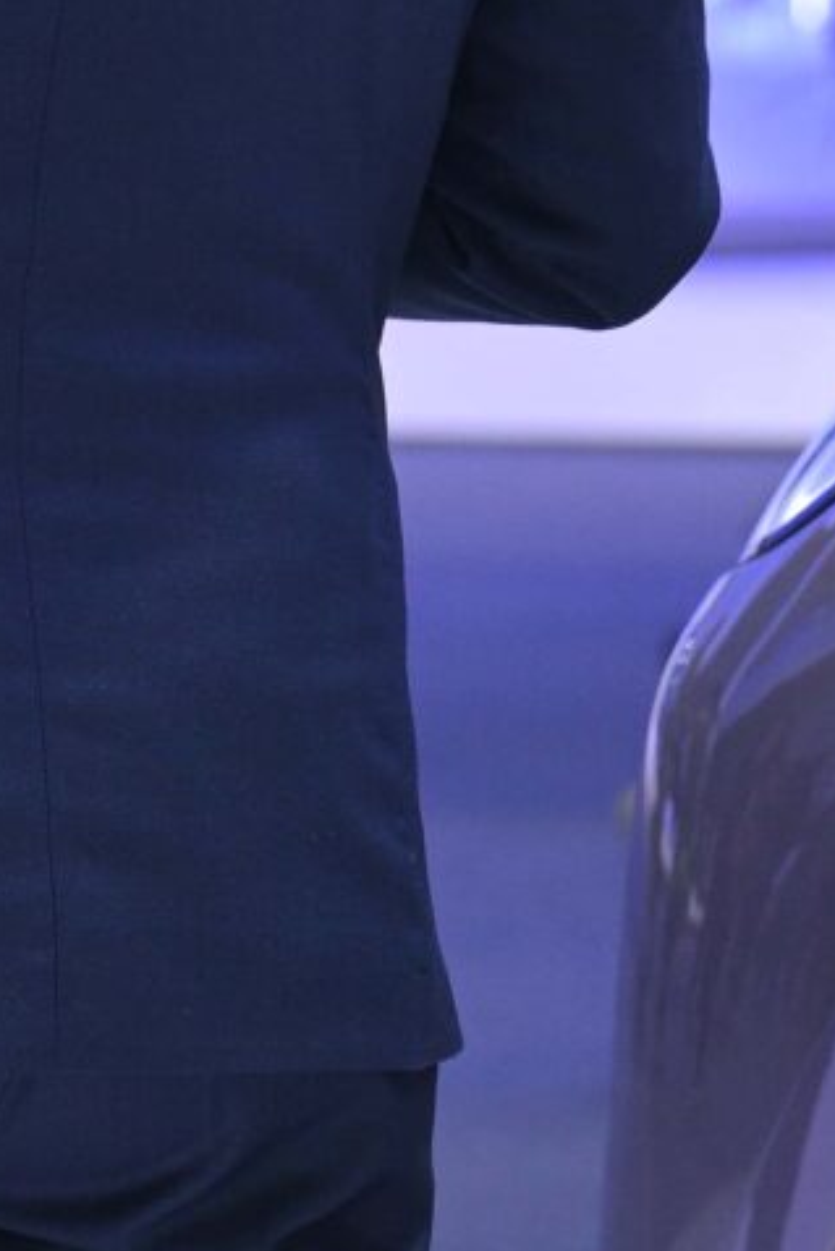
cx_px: -43
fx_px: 8934
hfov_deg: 5.3
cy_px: 790
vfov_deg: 8.0
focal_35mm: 257
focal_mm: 48
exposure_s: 1/200
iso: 560
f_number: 3.5
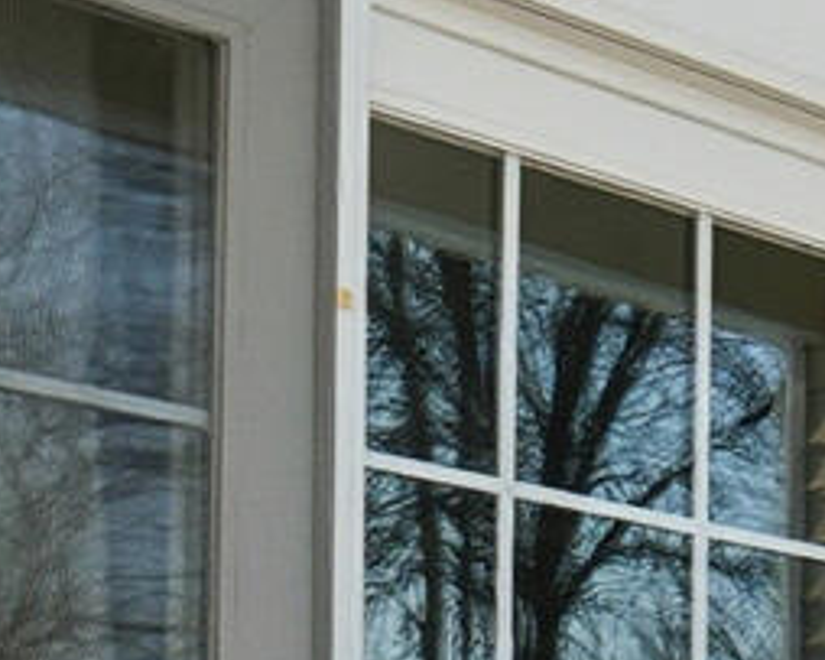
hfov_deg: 13.9
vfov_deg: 12.7
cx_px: 1767
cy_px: 1174
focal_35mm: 111
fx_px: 2709
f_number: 5
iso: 100
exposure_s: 1/4000
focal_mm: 10
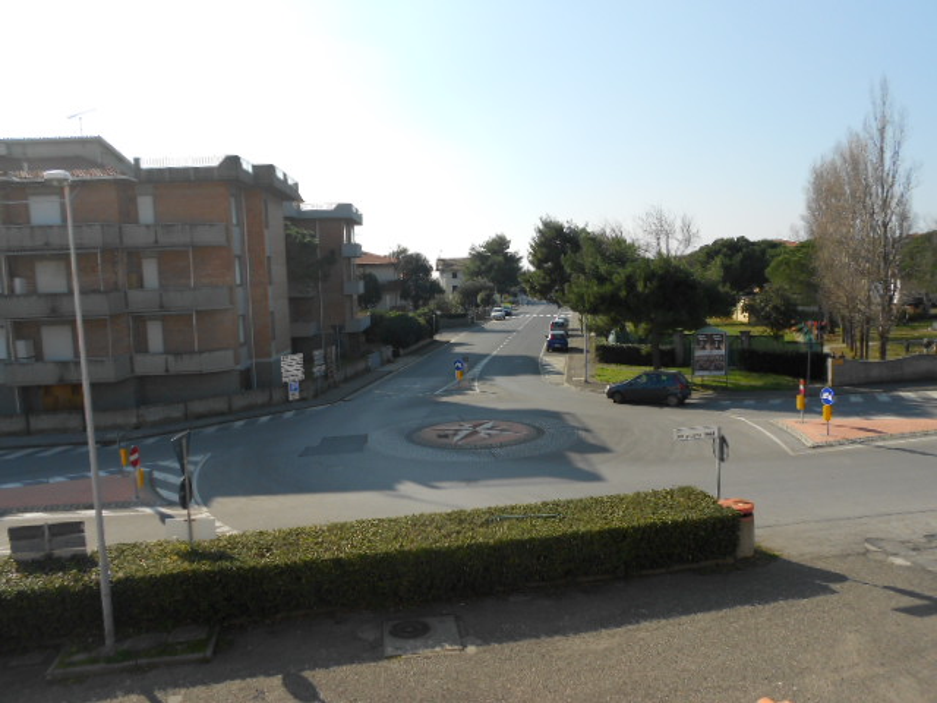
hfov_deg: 67.3
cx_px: 468
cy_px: 352
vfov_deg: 53.1
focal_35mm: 26
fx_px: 704
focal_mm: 4.6
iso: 80
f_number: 3.2
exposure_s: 1/1000
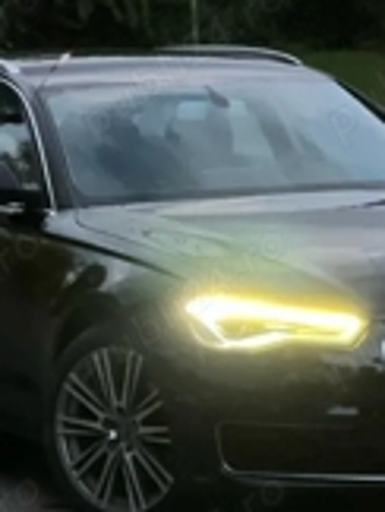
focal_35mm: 190
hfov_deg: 7.8
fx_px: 2810
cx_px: 246
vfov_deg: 10.4
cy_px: 344
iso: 500
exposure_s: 1/15
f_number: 2.8
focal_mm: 9
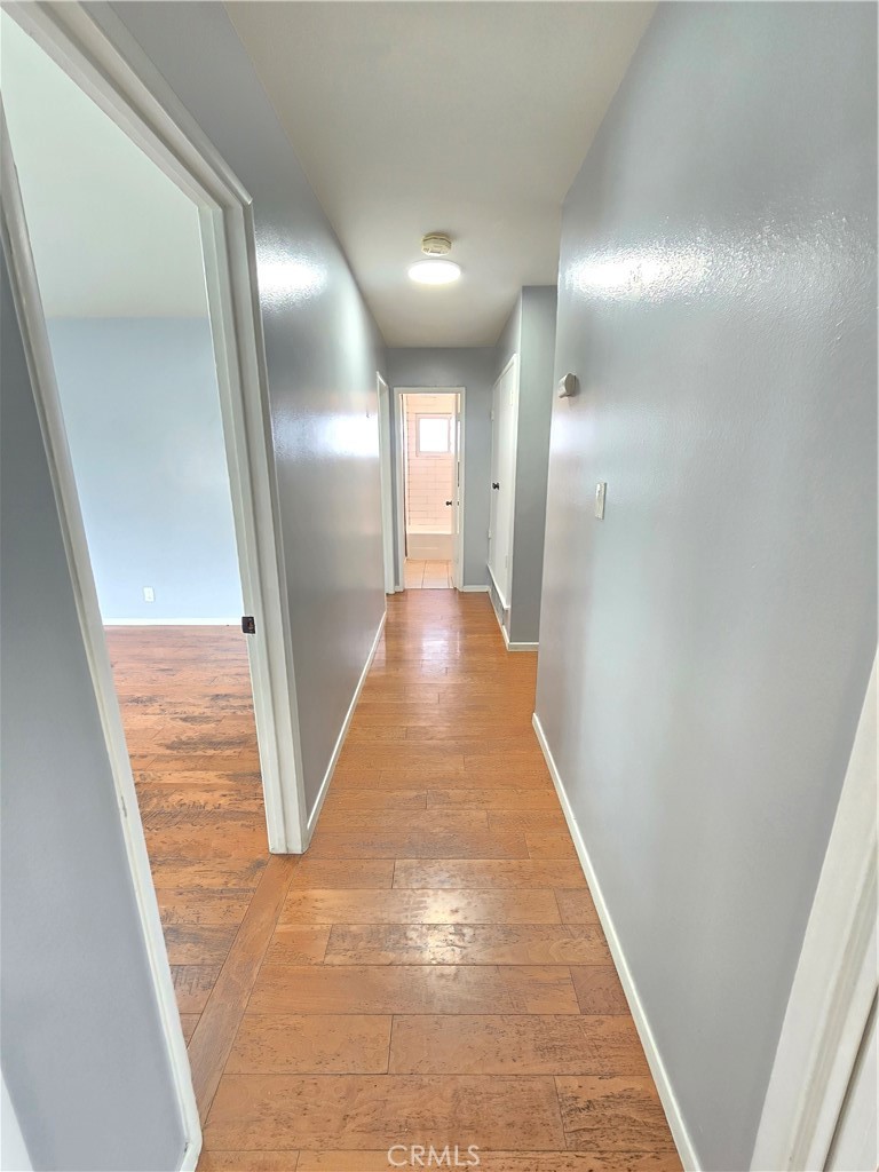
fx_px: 440
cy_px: 586
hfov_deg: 89.9
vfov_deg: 106.2
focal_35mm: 13
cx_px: 440
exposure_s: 1/60
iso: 500
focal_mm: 2.2
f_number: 2.2
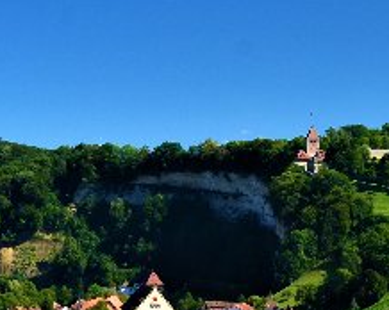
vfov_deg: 16.2
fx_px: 1070
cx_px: 105
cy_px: 296
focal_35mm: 93
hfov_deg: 20.5
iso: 320
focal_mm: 18
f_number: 9
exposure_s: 1/160
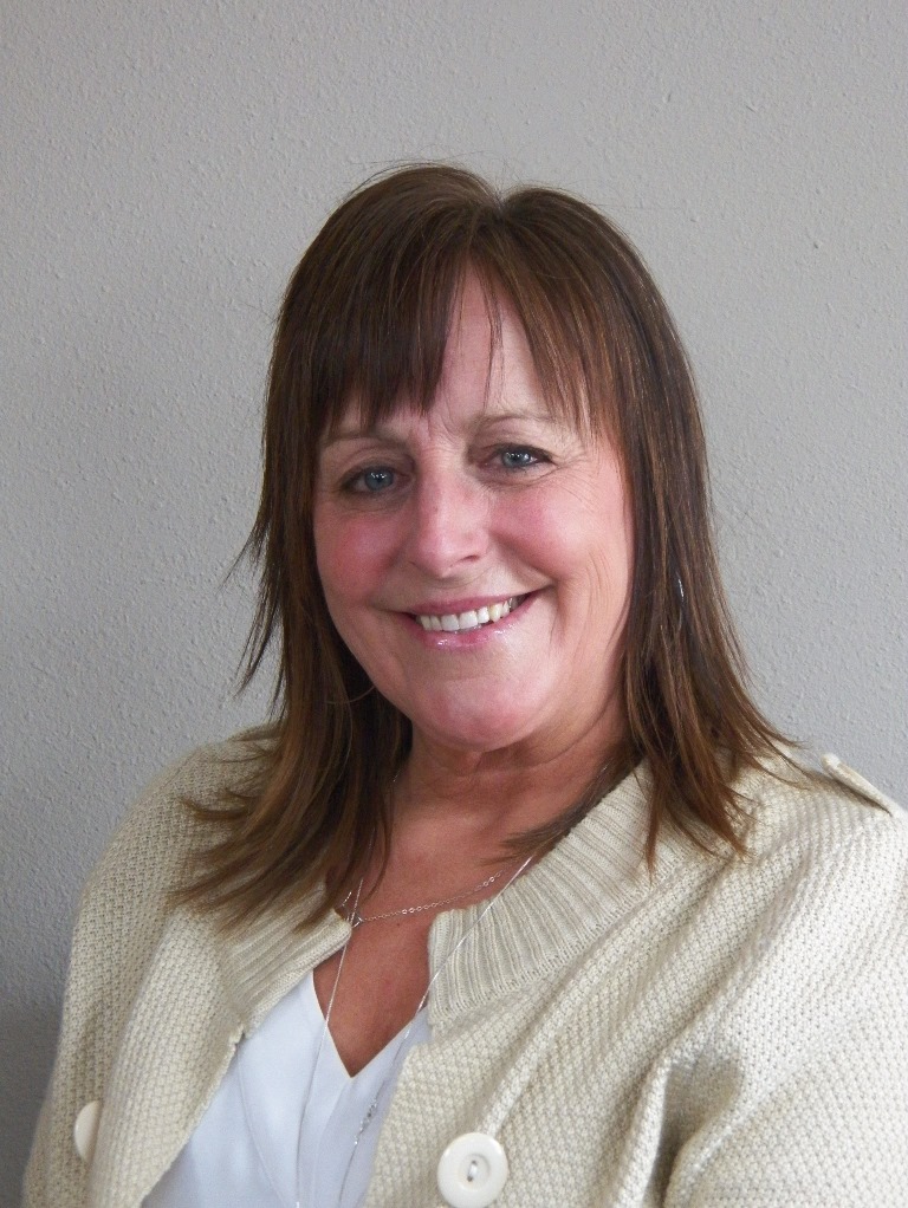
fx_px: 2969
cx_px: 454
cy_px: 604
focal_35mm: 85
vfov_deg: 23.0
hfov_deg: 17.4
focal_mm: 15.2
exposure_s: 1/40
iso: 500
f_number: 3.6
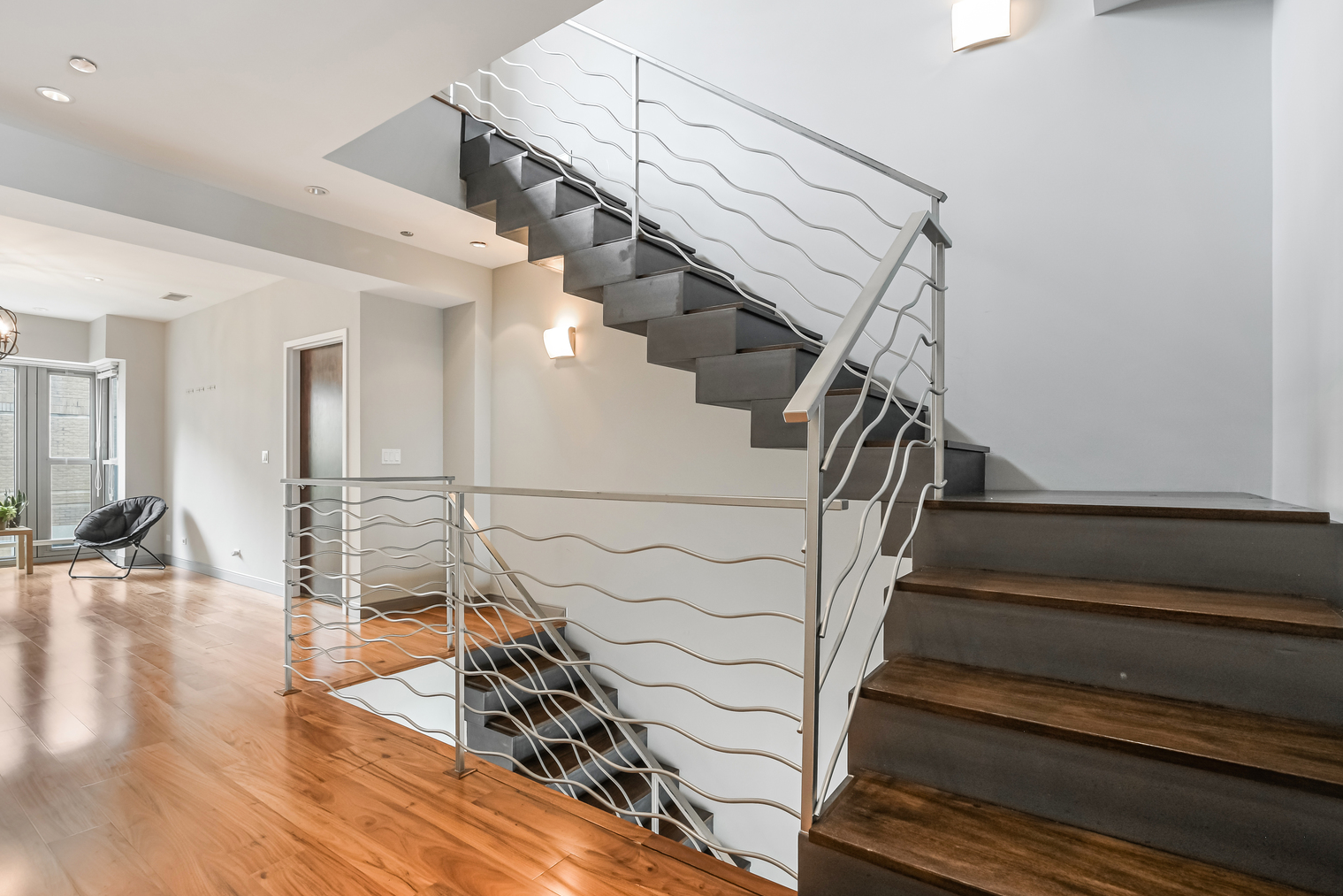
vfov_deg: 73.7
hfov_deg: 96.7
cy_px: 440
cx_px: 642
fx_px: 597
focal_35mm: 16
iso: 320
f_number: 9
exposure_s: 1/50
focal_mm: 10
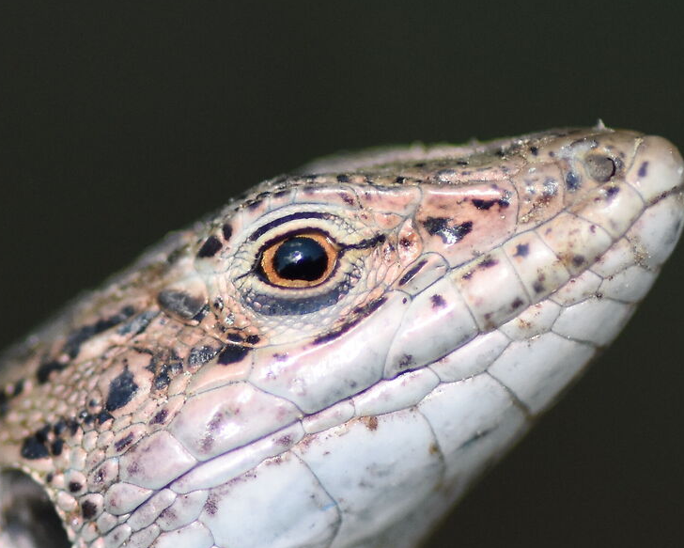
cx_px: 288
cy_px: 364
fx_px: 9397
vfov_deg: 3.3
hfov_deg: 4.2
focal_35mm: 464
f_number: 4
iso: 1000
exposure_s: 1/4000
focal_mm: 100
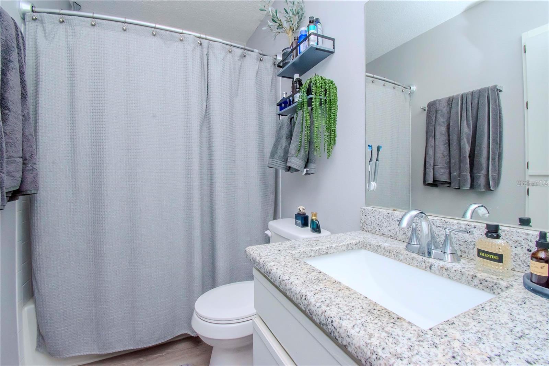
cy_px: 183
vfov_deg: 77.3
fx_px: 229
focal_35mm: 15
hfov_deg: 100.4
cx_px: 274
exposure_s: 1/200
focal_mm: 10
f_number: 16
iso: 800
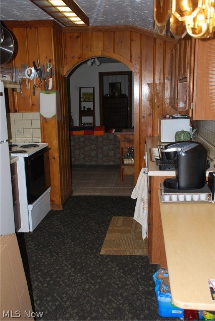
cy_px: 160
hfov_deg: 34.3
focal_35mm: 39
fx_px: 348
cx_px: 108
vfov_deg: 49.5
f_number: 4
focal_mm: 26
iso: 200
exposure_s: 1/60
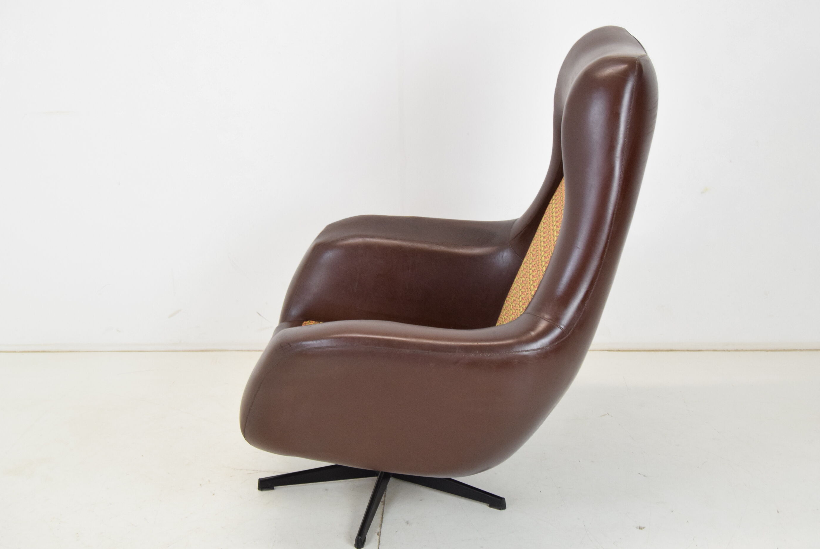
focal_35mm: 55
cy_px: 286
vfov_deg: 24.7
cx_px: 431
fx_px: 1254
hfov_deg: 36.2
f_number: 6.3
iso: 1600
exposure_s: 1/160
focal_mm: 34
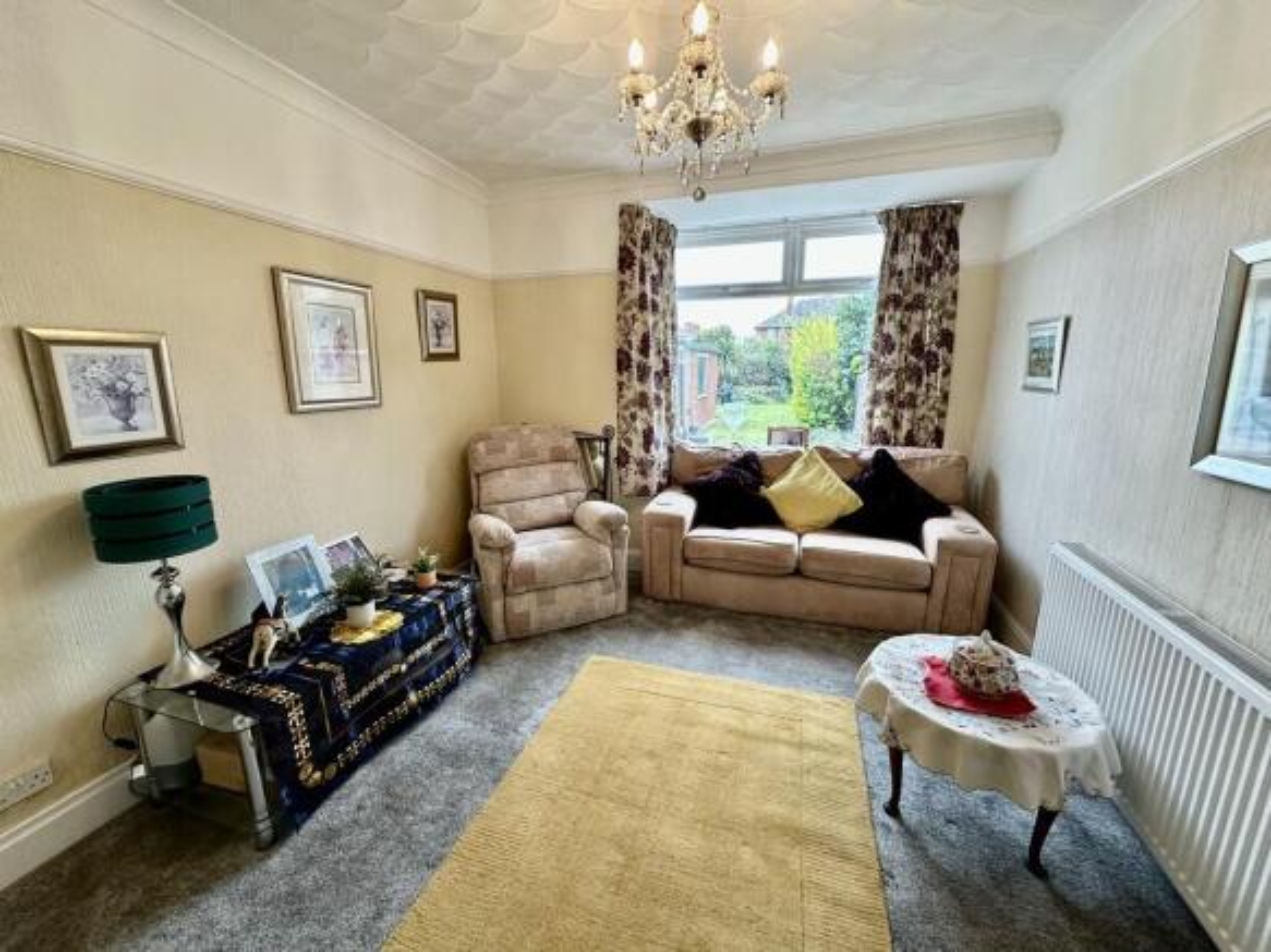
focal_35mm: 14
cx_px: 636
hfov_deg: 102.1
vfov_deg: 85.7
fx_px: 514
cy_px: 476
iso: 160
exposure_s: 1/100
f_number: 2.2
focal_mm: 2.22
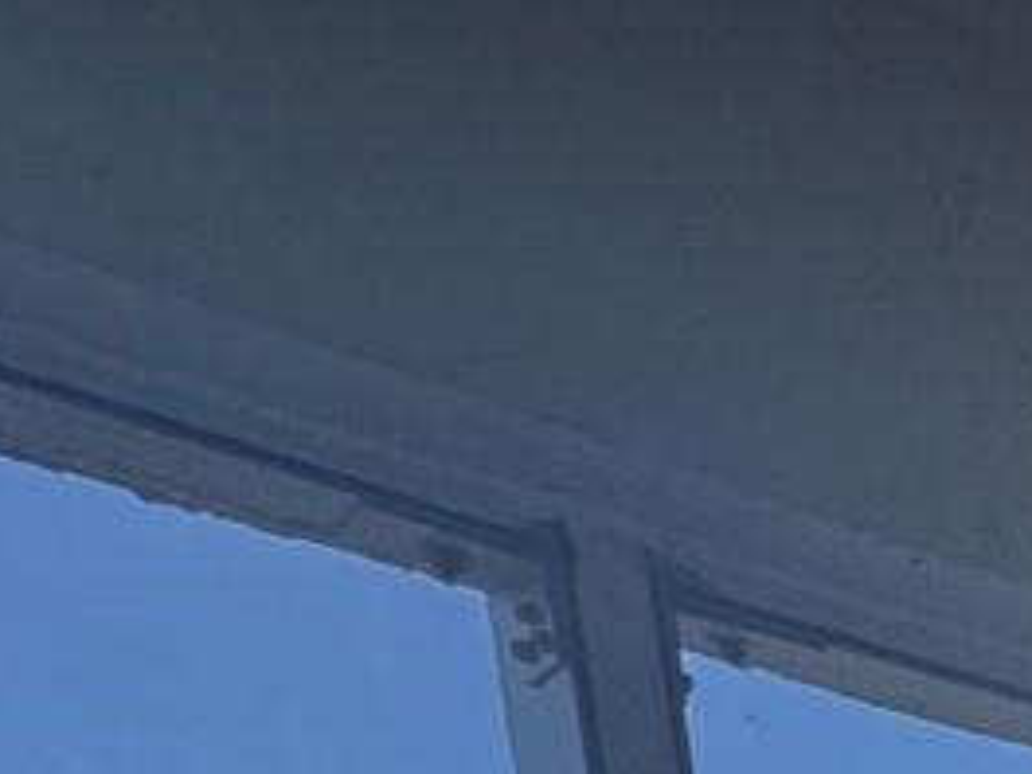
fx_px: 2534
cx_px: 2709
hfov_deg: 13.4
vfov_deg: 11.5
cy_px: 2216
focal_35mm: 85
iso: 40
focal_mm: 2.22
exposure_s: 1/421
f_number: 2.2
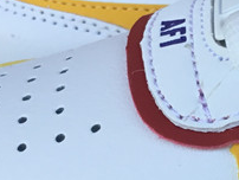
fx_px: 954
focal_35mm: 138
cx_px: 194
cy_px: 195
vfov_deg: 10.6
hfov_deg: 14.2
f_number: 2.4
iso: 25
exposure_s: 1/191
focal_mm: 3.3
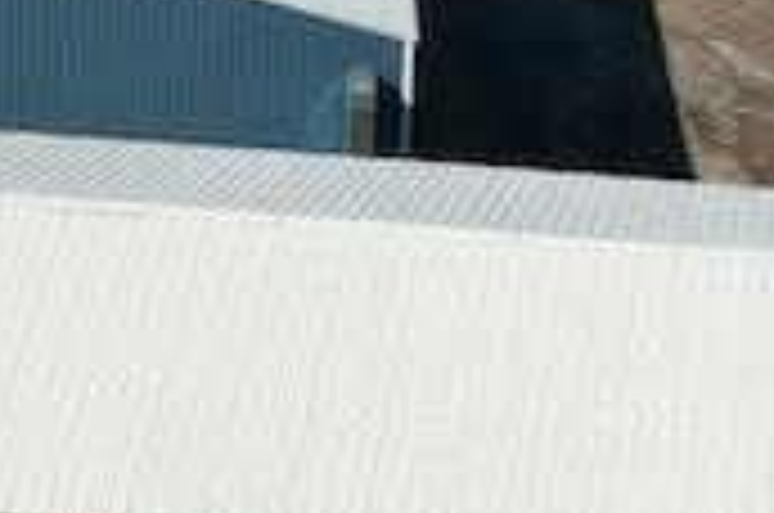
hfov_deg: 12.4
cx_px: 54
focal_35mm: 164
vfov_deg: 8.3
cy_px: 268
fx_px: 3519
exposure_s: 1/350
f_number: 2.8
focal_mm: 8.38
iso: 100
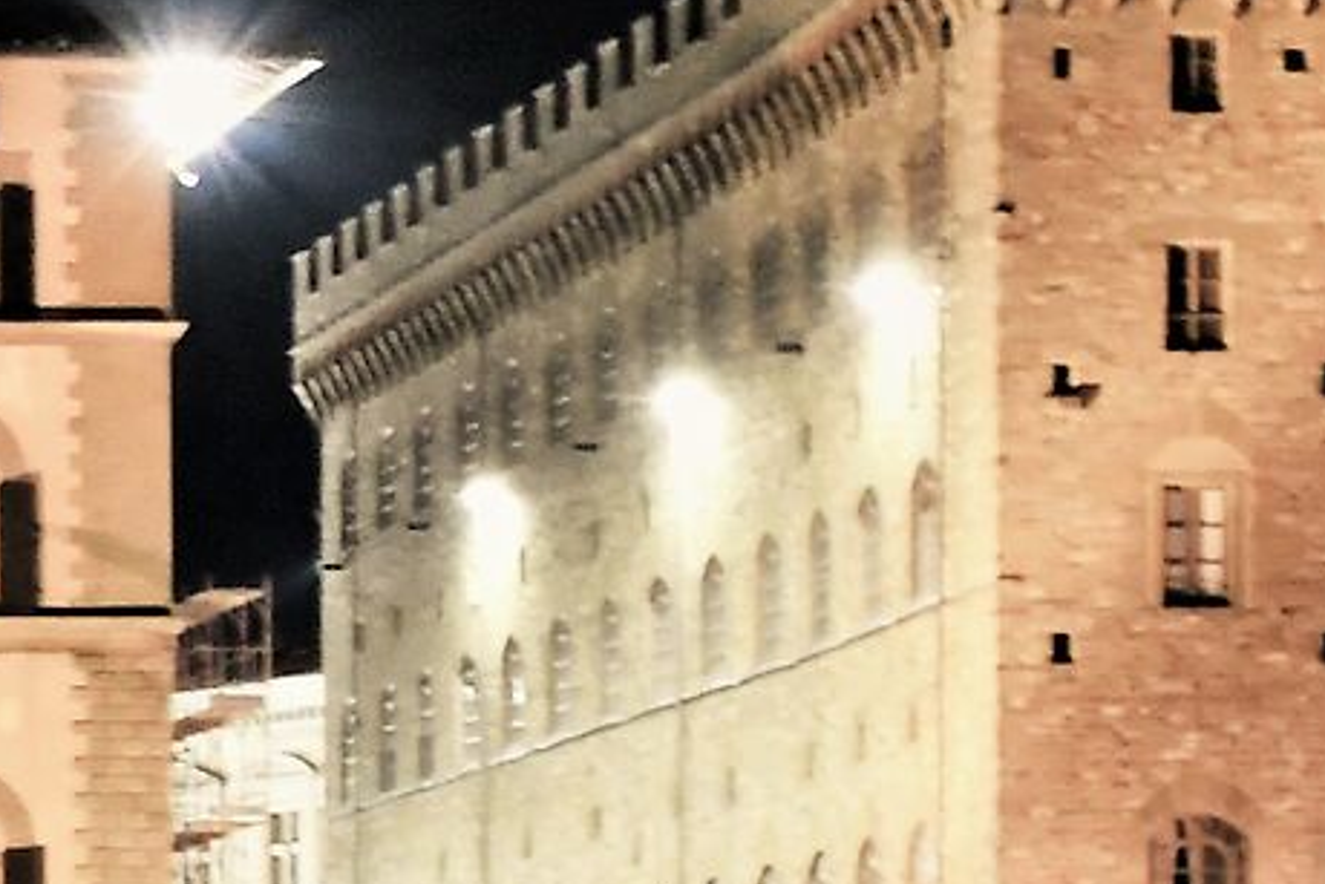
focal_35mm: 172
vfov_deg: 7.8
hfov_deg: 11.5
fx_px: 6332
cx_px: -524
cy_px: 1503
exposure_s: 1/2
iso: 1600
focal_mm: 22
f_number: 4.5
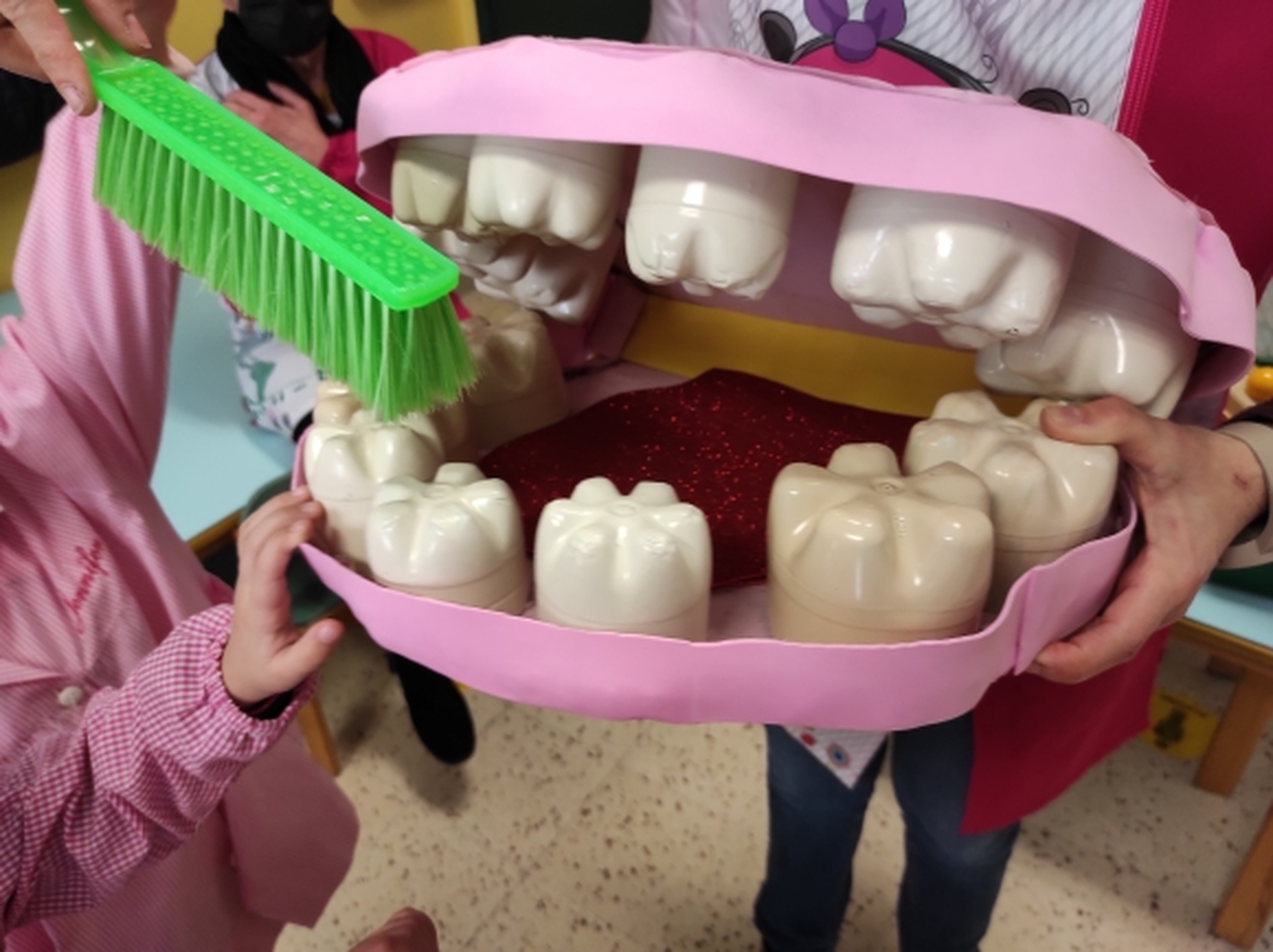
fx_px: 919
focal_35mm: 25
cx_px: 636
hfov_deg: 69.4
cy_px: 476
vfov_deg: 54.8
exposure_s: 1/50
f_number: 1.89
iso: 374
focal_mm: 5.43
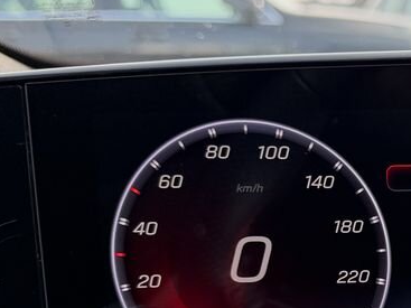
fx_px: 795
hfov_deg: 25.1
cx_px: 534
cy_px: 233
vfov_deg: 21.7
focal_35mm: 67
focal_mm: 6.76
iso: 80
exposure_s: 1/367
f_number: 1.78
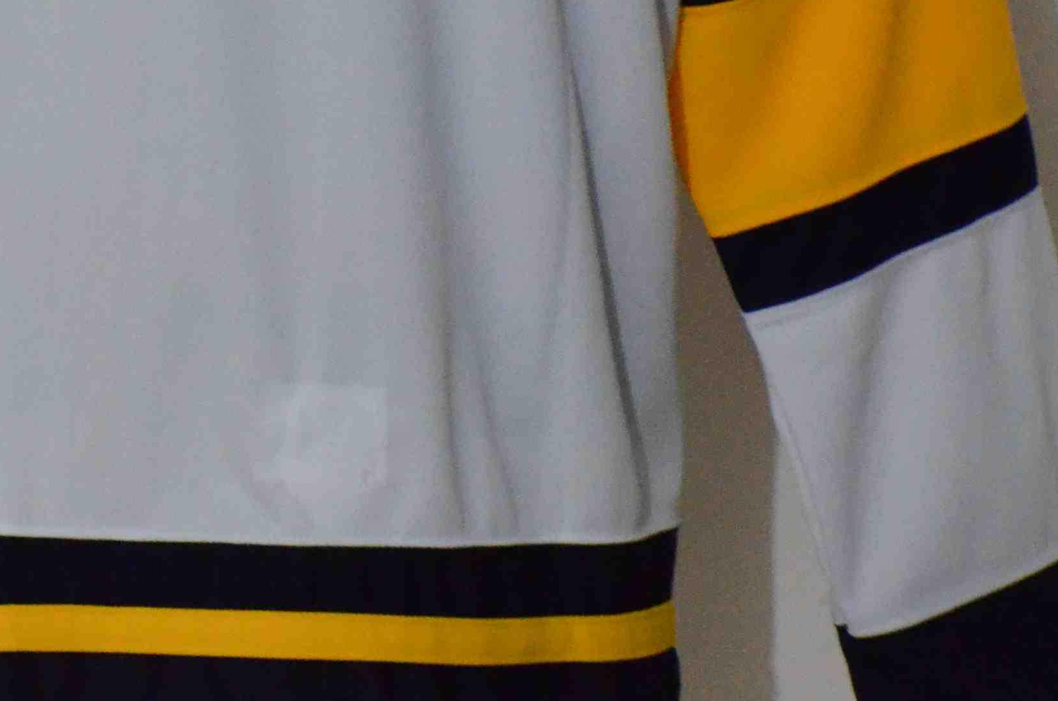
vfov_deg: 4.3
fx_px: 9238
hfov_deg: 6.5
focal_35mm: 315
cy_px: -151
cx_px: -358
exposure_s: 1/25
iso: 4000
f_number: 5
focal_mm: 70
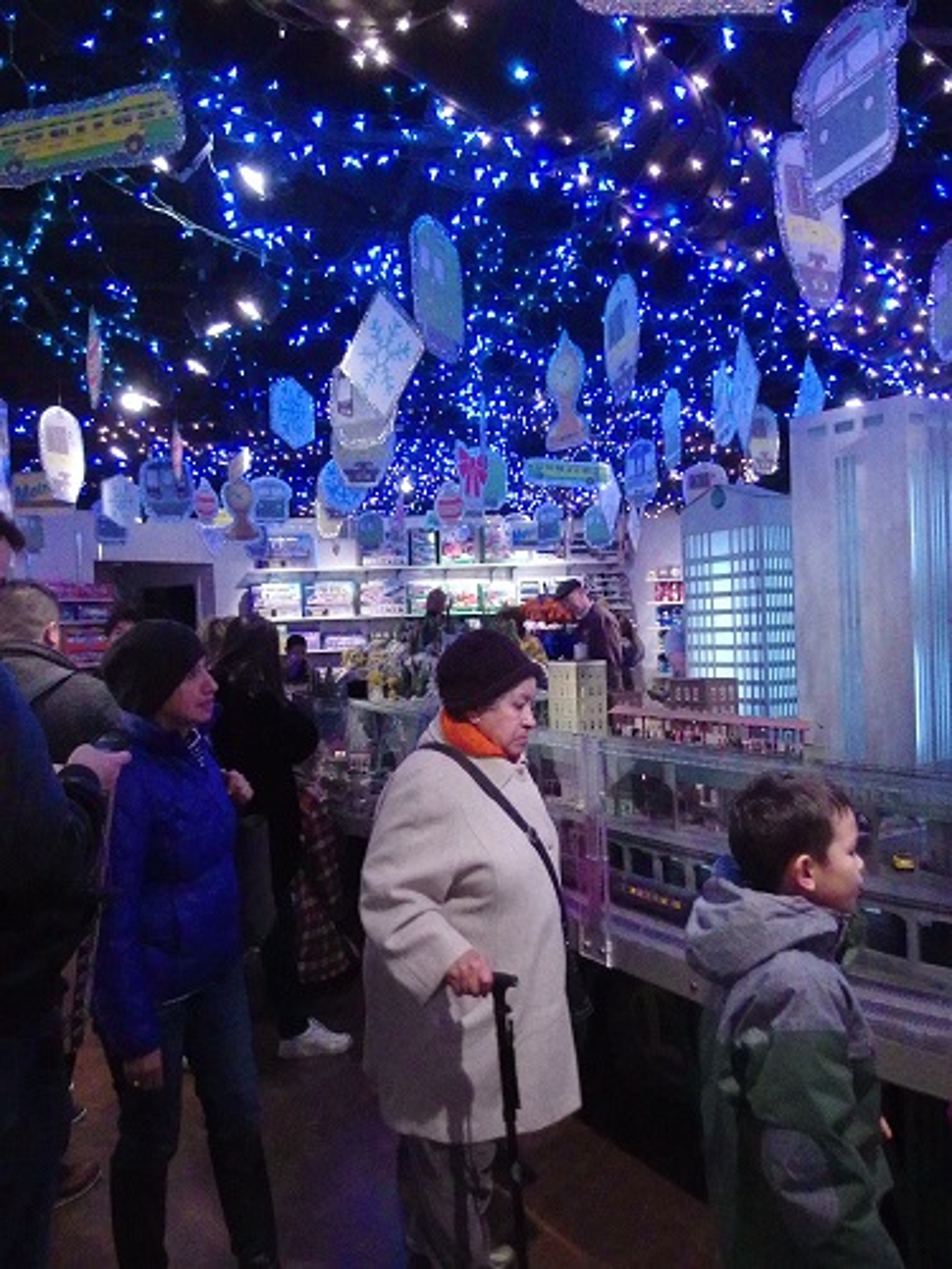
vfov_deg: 60.0
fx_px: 1100
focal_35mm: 30
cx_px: 476
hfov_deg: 46.8
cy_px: 634
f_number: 1.9
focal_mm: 6.4
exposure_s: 1/50
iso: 5000
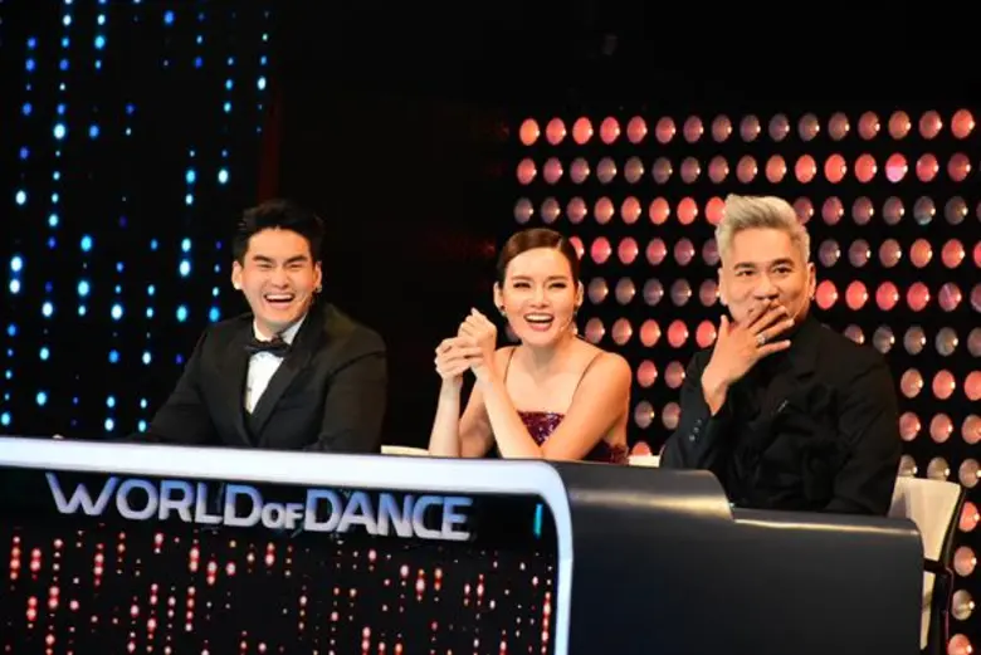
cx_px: 490
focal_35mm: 174
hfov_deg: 11.8
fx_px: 4744
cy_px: 328
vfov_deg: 7.9
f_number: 5.6
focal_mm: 116
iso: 6400
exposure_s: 1/200
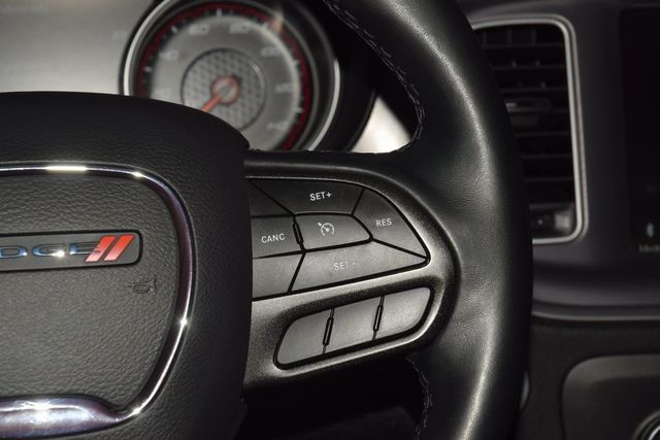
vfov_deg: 13.0
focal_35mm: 105
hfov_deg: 19.5
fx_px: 1925
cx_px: 330
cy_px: 220
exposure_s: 1/125
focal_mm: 70
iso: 100
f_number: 8
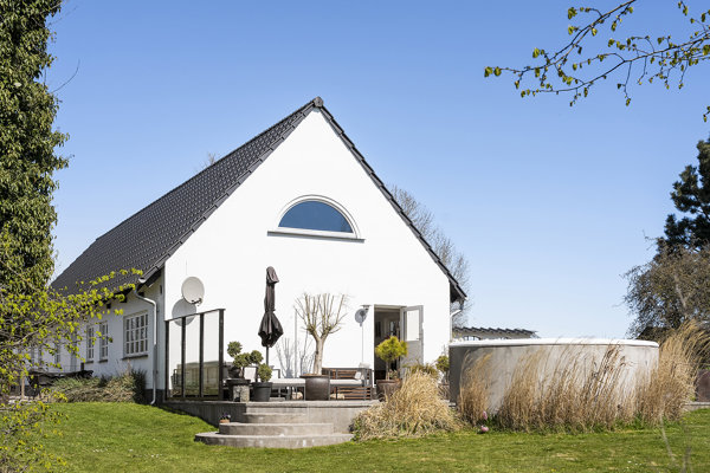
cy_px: 236
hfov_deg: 42.7
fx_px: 907
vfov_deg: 29.2
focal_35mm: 46
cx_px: 355
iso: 200
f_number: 8
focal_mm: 46
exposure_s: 1/1250
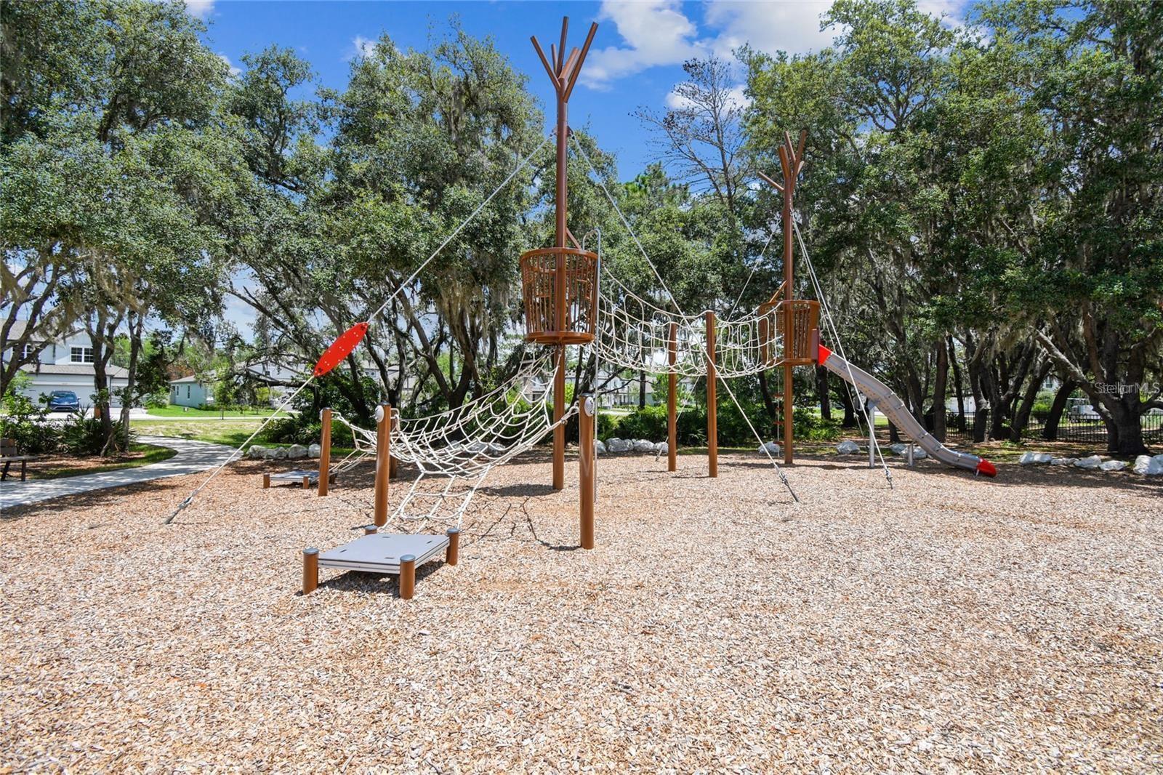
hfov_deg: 100.4
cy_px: 388
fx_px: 484
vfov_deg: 77.3
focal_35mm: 15
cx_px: 582
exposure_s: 1/200
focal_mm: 10
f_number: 7.1
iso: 100
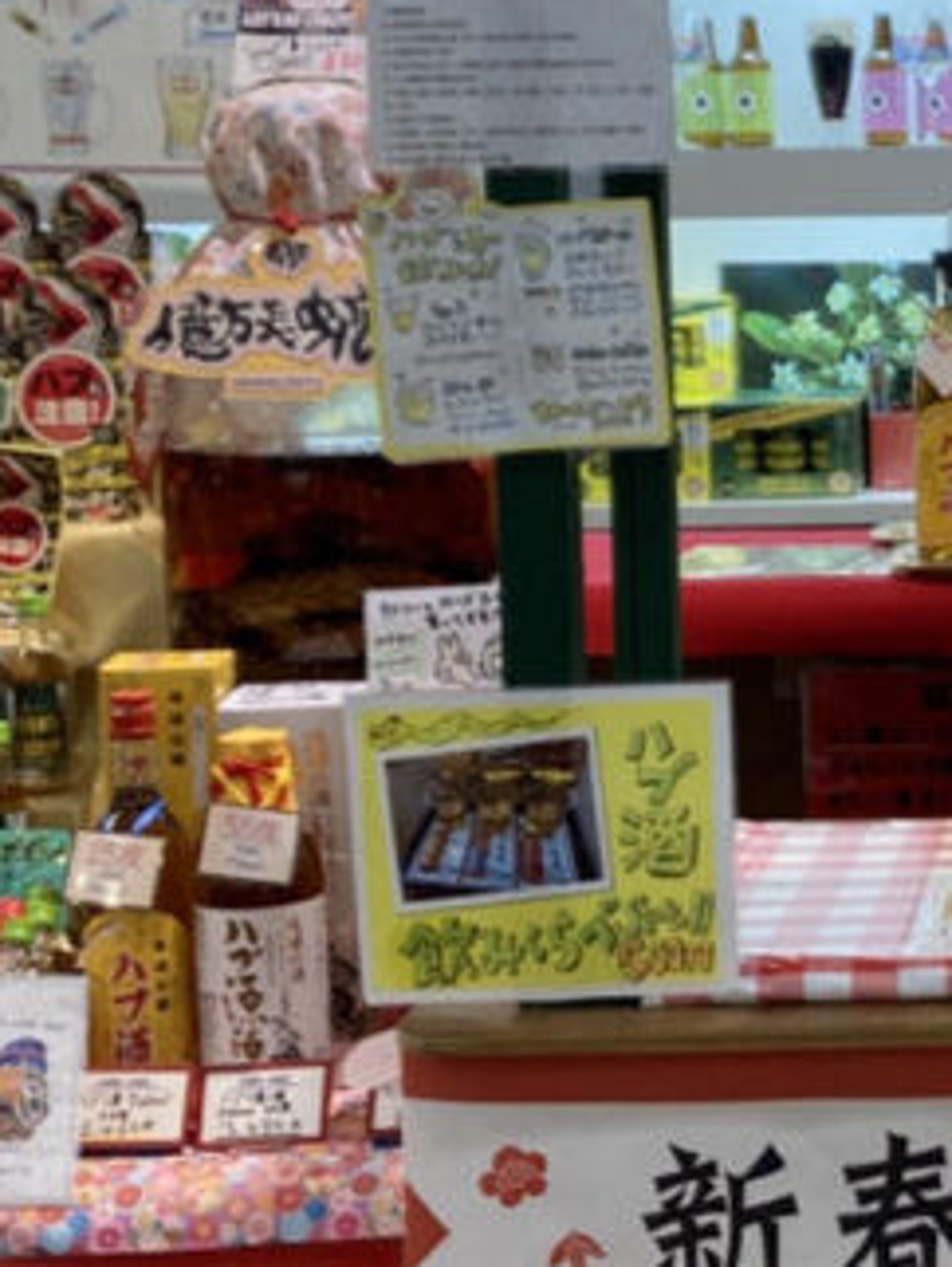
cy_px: 468
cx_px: 1212
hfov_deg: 15.8
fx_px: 3259
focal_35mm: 89
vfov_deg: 21.9
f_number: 1.8
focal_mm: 3.99
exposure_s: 1/60
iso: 64
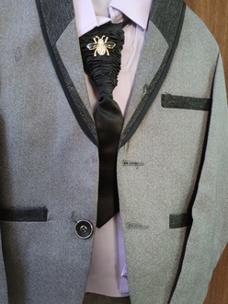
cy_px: 158
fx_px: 316
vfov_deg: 51.3
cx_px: 90
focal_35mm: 36
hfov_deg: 39.5
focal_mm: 4.75
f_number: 1.8
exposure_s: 1/16.7
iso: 1614
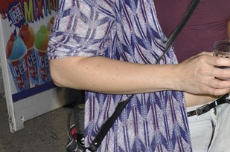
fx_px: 868
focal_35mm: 136
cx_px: 321
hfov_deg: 14.3
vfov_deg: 9.8
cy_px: -56
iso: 400
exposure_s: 1/60
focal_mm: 28
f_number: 4
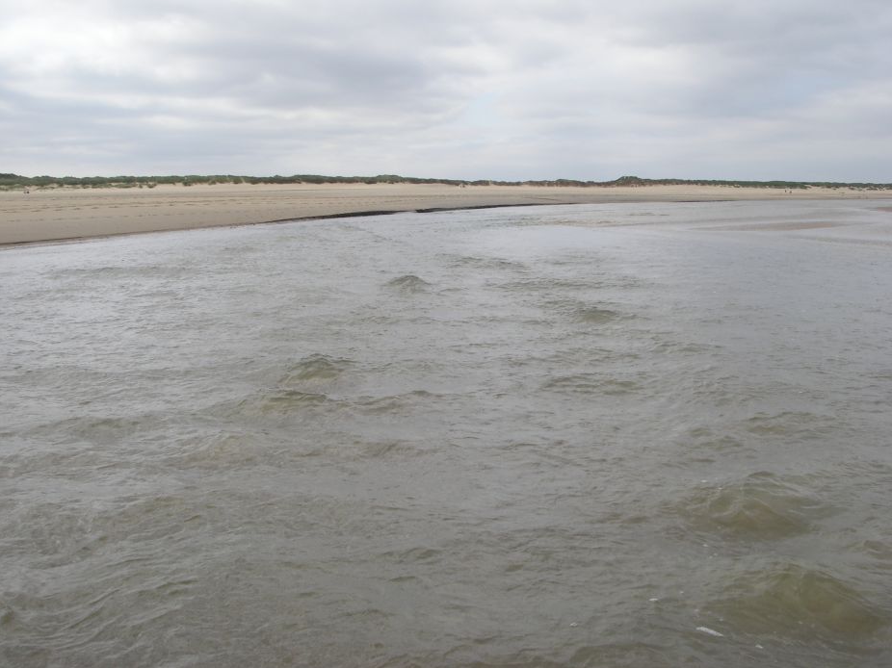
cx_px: 457
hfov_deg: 47.9
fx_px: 1005
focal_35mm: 39
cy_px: 328
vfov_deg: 36.8
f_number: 6.6
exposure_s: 1/200
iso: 64
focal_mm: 6.3
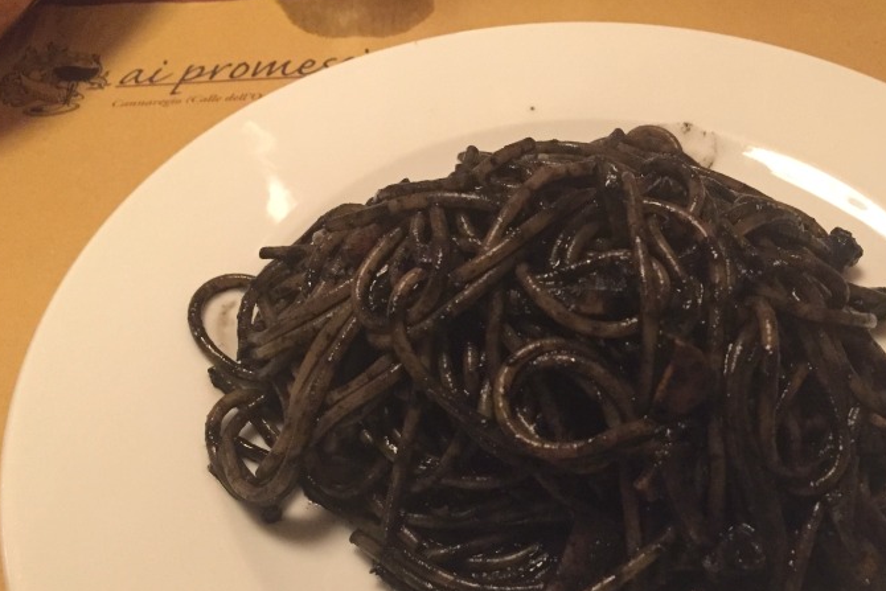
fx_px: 886
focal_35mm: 36
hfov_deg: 52.9
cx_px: 512
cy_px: 389
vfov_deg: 36.6
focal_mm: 4.15
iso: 500
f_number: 2.2
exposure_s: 1/17
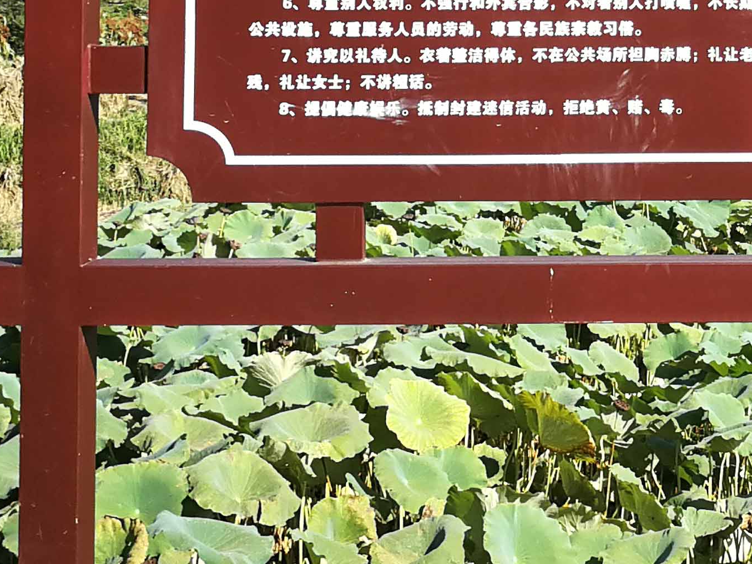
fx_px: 2216
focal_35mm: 102
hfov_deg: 18.8
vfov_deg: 14.0
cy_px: -155
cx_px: 740
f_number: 2.2
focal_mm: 3.95
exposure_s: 1/488
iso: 50
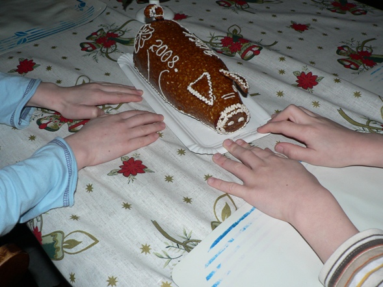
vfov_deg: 39.7
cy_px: 144
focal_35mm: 36
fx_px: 398
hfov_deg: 51.3
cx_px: 192
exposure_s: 1/60
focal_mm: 6
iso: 100
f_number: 2.8
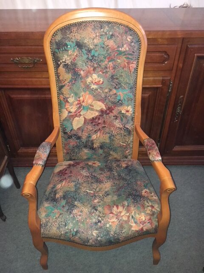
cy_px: 136
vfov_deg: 61.7
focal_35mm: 29
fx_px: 228
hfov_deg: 48.2
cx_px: 102
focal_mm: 4.15
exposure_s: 1/17
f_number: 2.2
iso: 320
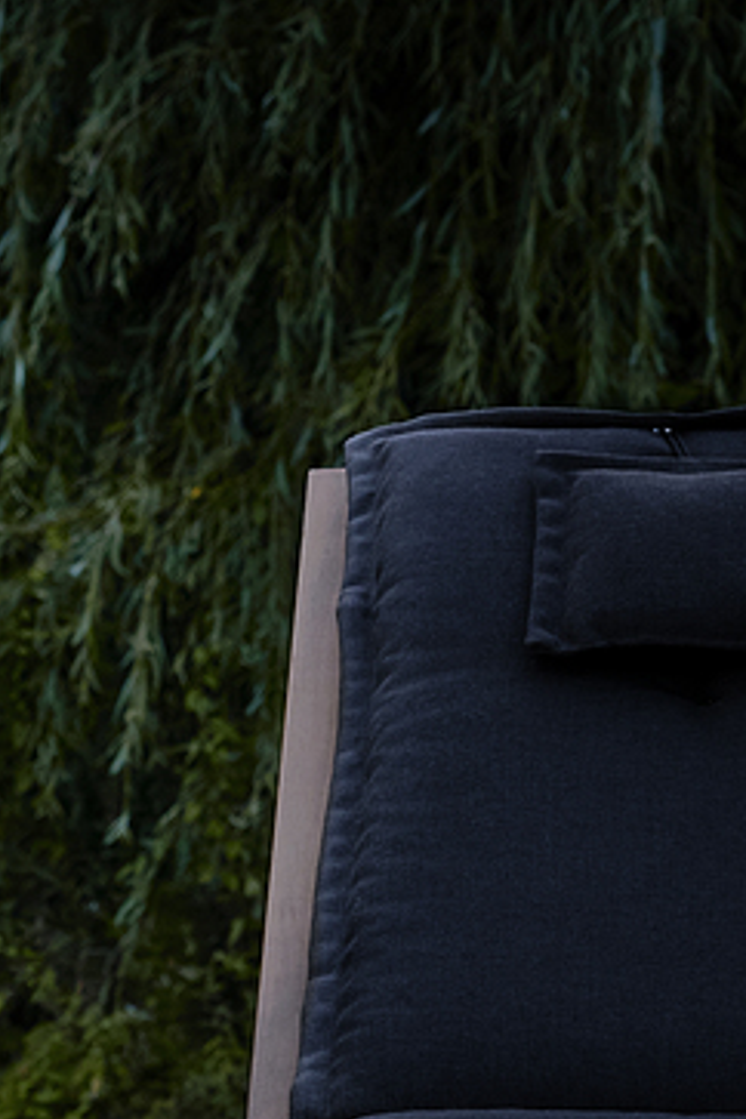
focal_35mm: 196
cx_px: -136
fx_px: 6092
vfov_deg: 10.4
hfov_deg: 7.0
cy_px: 1145
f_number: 6.4
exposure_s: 1/15
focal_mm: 54.5
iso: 640
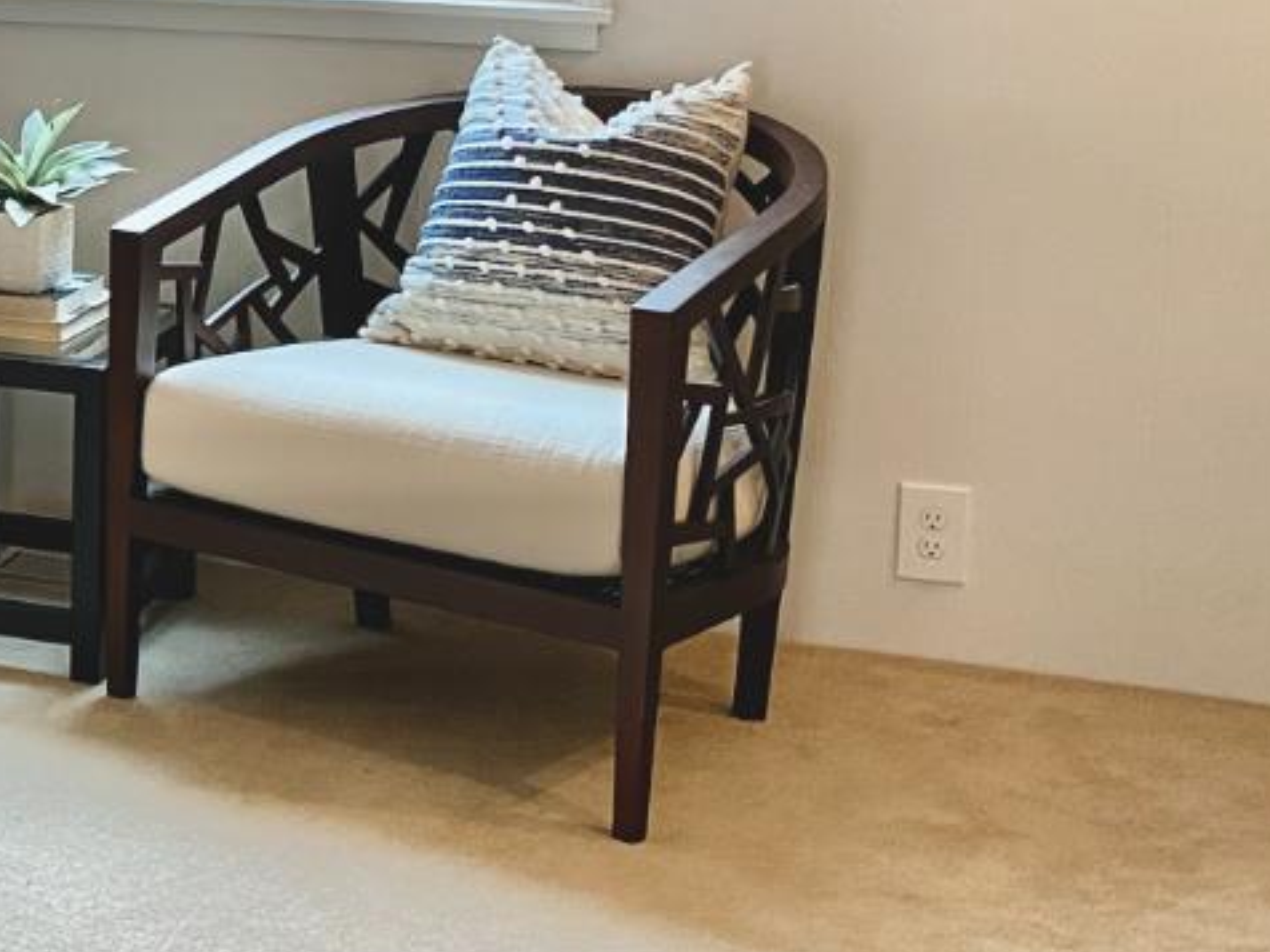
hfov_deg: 22.1
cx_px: -235
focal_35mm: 82
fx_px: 3008
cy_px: 148
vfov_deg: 17.8
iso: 80
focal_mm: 4.25
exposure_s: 1/60
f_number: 1.8
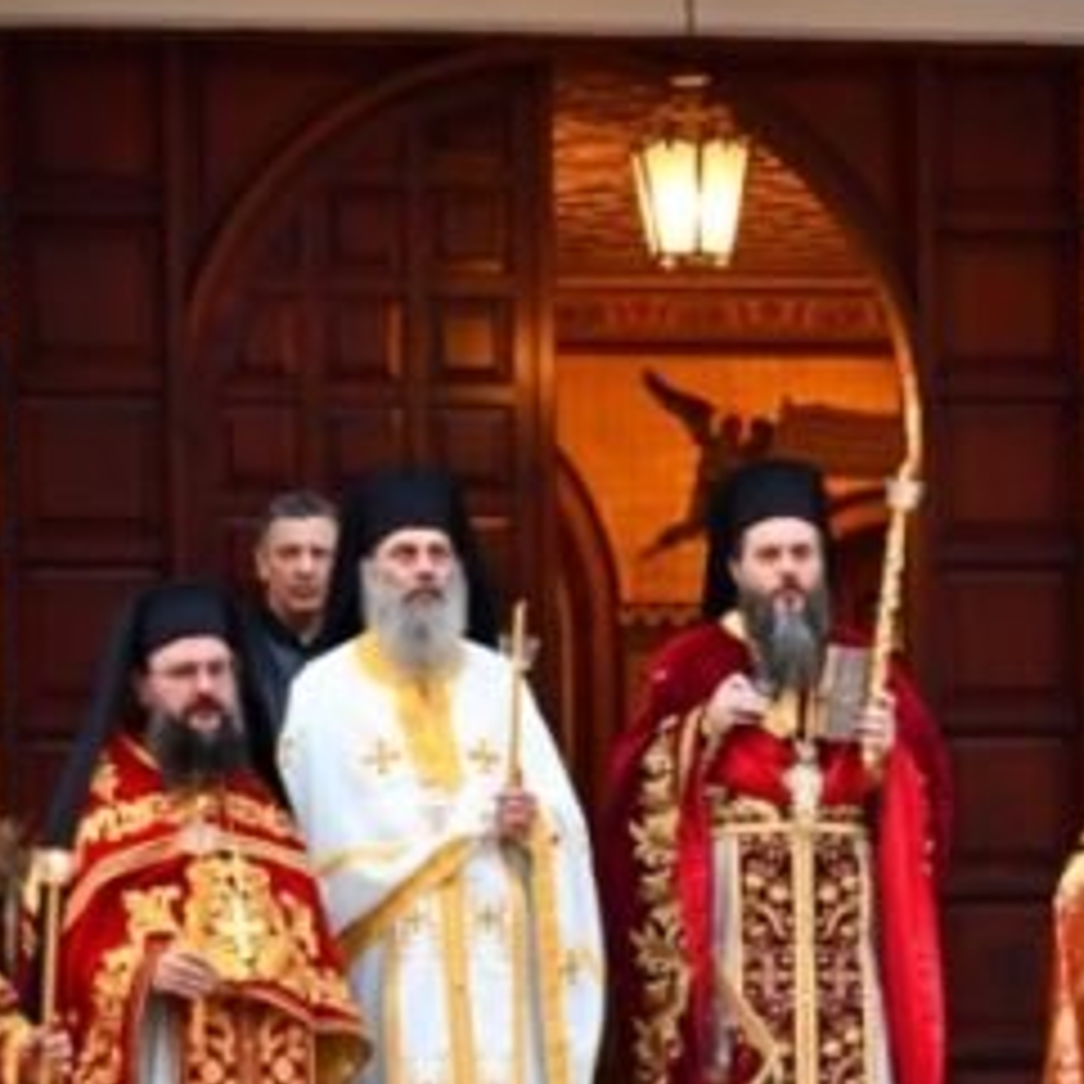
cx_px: 666
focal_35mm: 130
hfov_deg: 13.4
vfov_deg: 13.1
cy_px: 1262
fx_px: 4606
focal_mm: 24
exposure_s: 1/250
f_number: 2.8
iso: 500
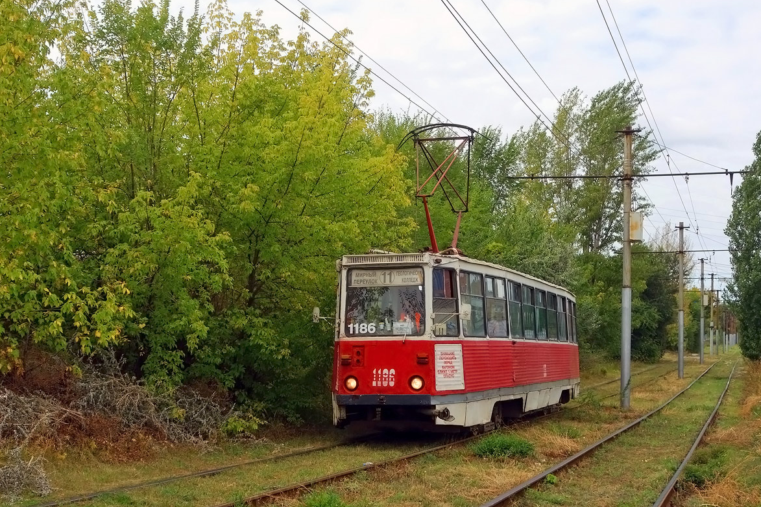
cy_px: 251
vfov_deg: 30.5
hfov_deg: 44.5
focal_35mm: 44
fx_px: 930
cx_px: 374
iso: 125
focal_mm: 15.82
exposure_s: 1/500
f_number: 4
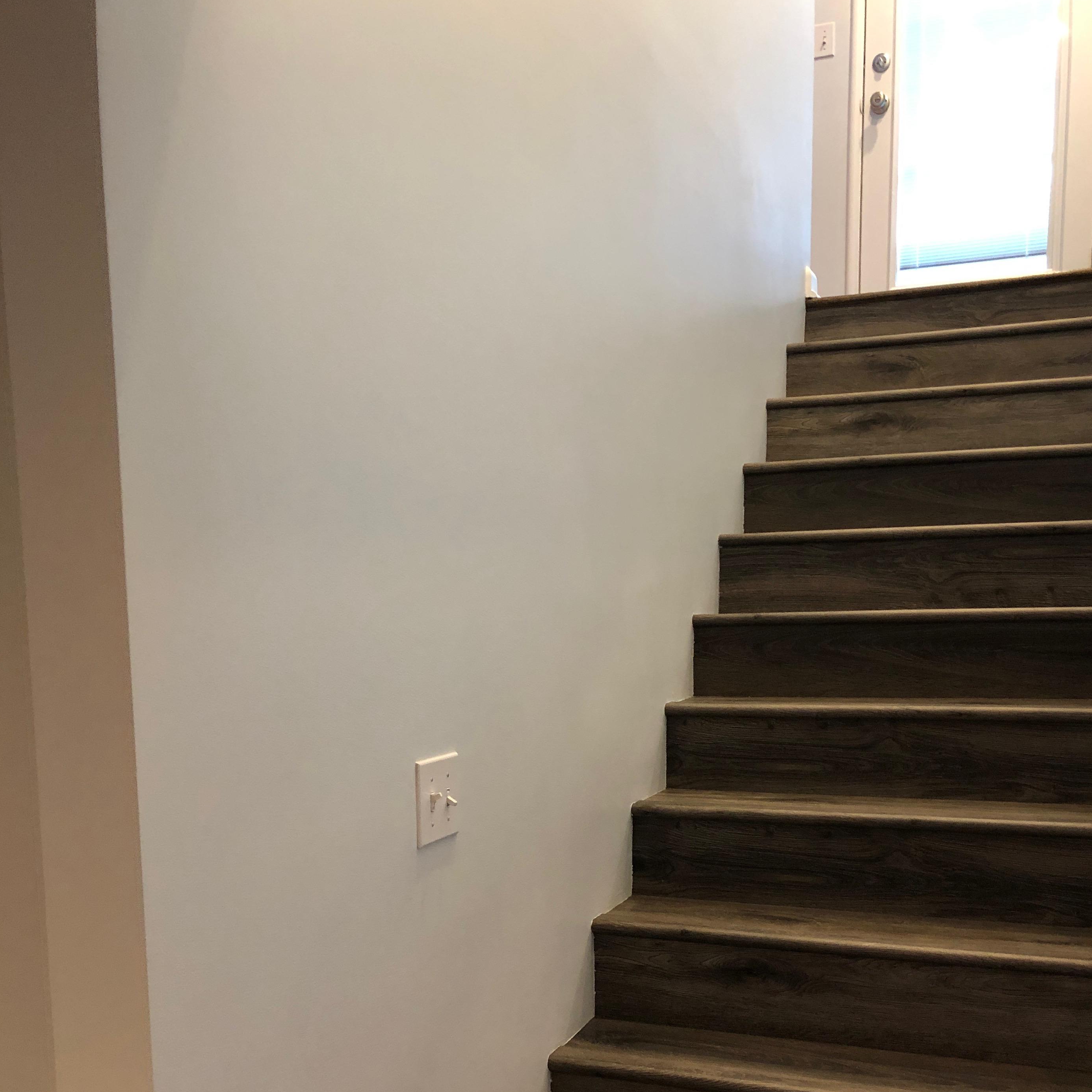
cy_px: 763
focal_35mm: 36
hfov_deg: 46.0
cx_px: 586
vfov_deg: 45.1
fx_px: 1285
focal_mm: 3.99
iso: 80
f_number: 1.8
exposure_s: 1/15
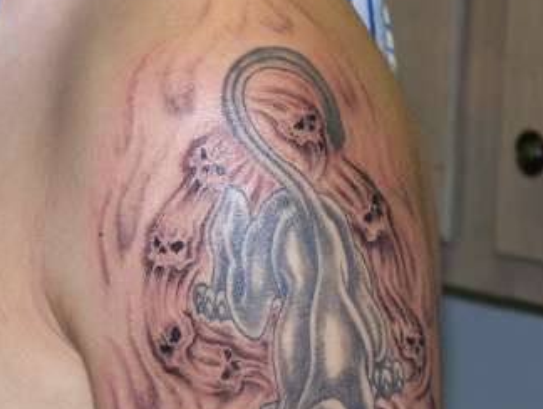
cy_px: 298
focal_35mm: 174
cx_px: 280
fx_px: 2733
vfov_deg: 8.5
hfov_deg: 11.3
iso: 200
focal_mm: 15.6
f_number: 3.2
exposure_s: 1/80
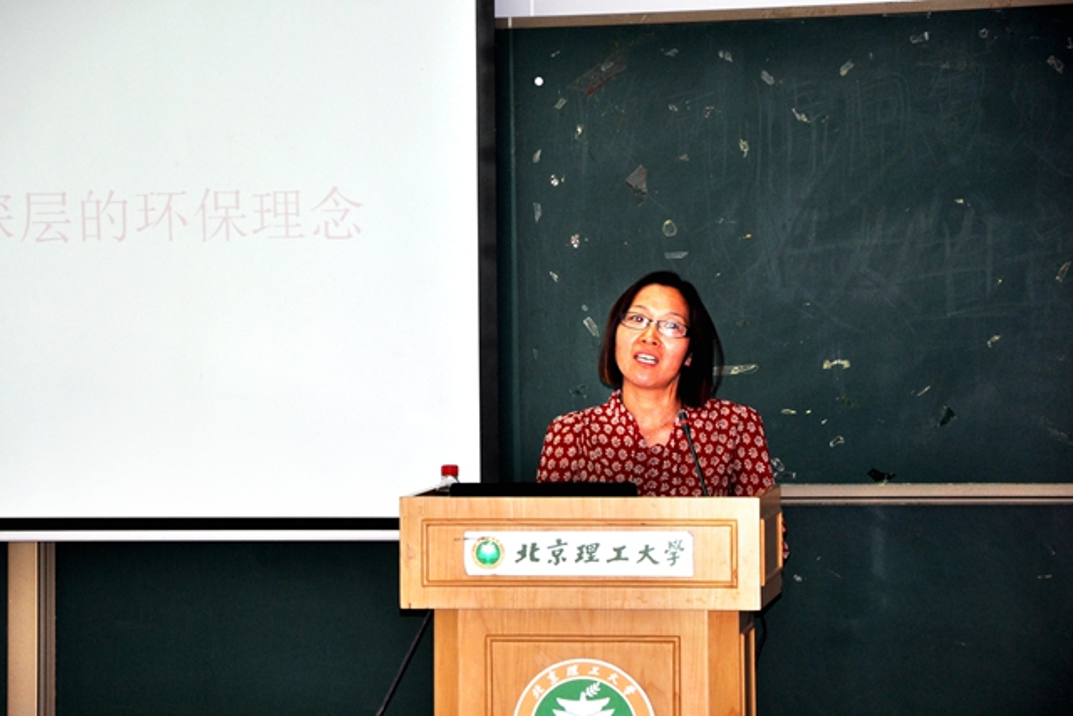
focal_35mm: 158
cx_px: 536
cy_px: 358
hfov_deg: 13.0
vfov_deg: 8.7
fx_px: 4695
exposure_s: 1/60
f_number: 5.6
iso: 400
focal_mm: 105
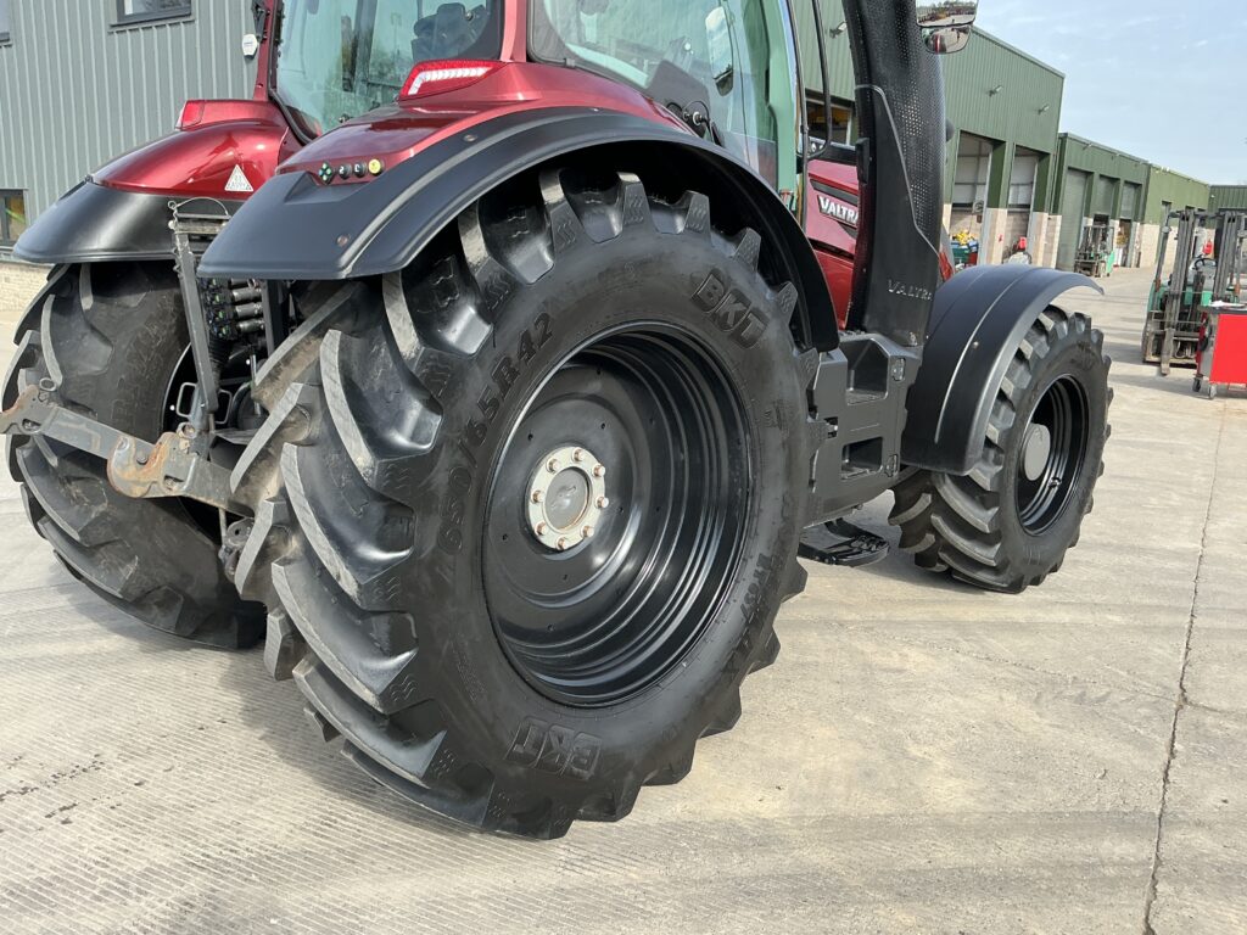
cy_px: 468
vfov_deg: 49.7
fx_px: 1009
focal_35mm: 28
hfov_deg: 63.4
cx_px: 624
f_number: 1.8
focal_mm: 3
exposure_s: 1/574
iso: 25
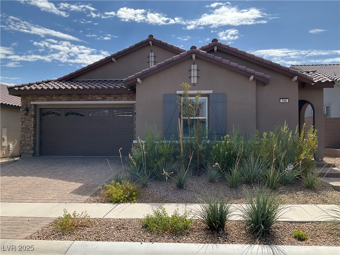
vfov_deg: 48.2
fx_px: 285
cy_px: 128
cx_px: 170
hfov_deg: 61.7
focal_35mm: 29
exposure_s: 1/1984
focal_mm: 3
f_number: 1.8
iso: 25
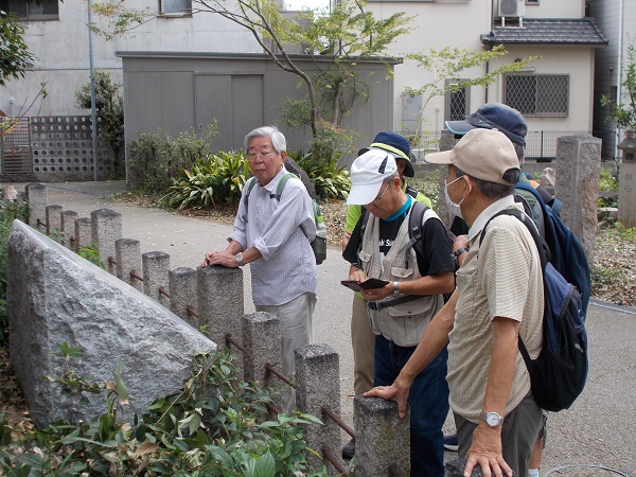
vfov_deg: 29.1
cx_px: 318
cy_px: 238
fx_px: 919
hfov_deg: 38.2
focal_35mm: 50
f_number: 4.5
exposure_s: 1/125
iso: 80
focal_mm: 9
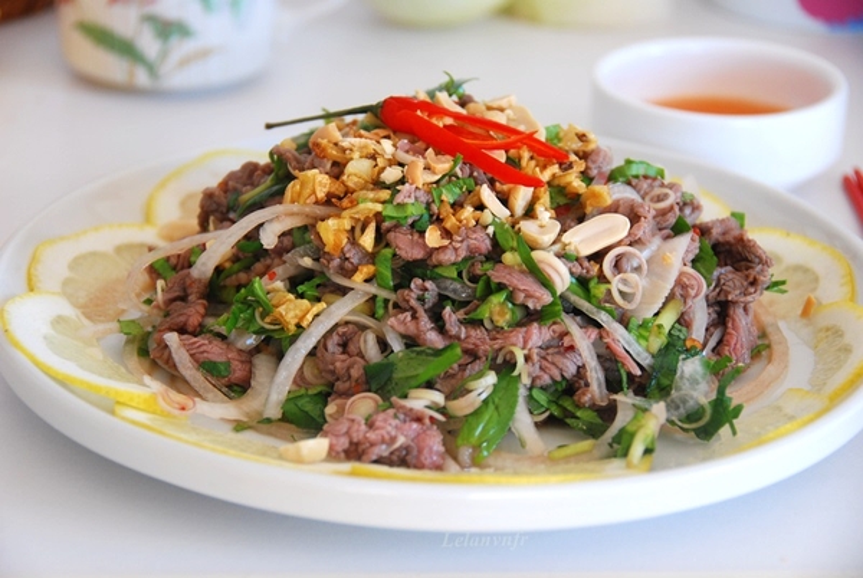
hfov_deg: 18.2
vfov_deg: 12.2
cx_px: 432
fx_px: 2701
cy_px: 289
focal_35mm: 112
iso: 500
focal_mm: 75
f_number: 5.3
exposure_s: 1/60
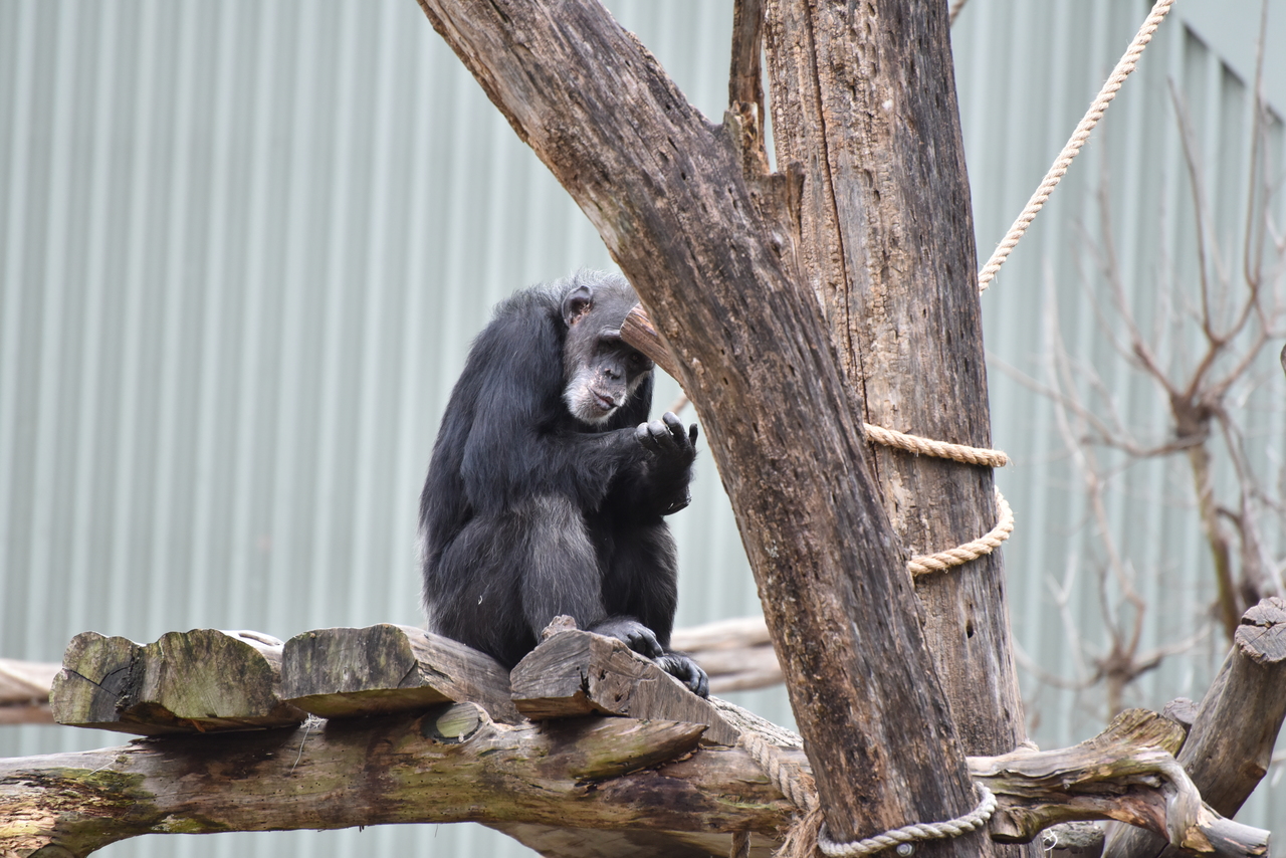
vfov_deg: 4.6
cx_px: 643
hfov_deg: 6.9
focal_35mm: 300
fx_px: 10718
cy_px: 429
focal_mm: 300
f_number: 5.6
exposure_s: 1/640
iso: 1800
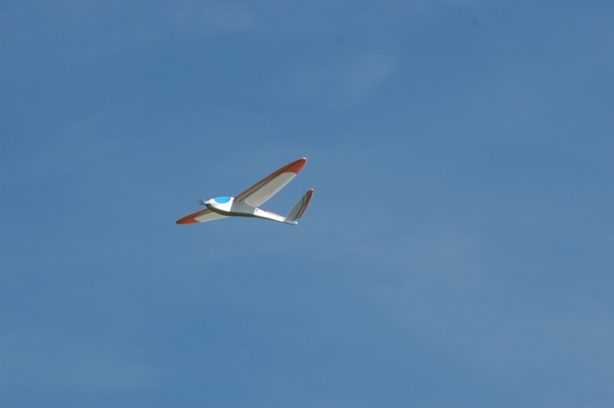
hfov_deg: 6.9
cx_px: 307
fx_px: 5110
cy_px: 204
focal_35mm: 300
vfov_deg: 4.6
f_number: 7.1
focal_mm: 200
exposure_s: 1/800
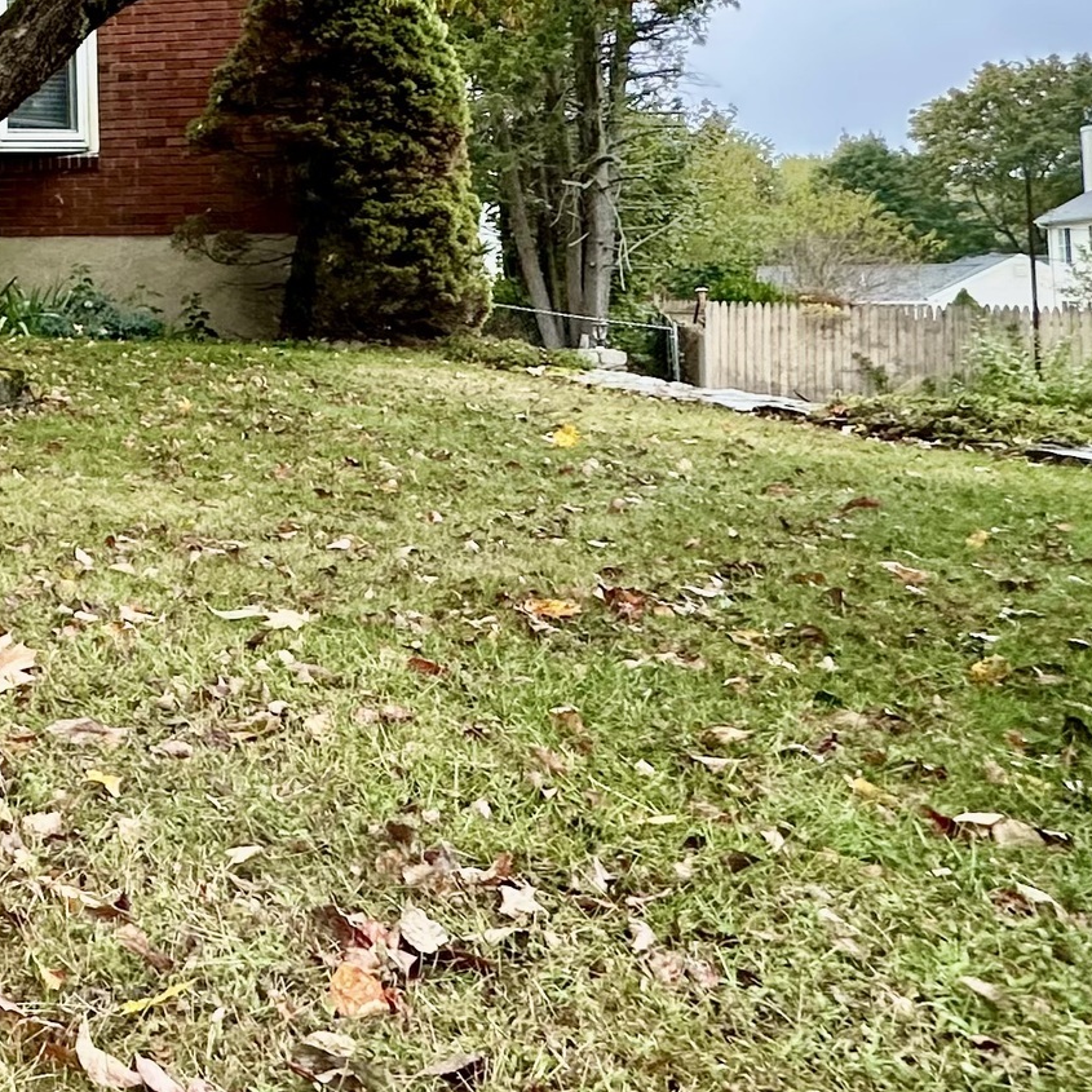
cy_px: 204
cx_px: -402
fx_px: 1606
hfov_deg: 28.9
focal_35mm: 45
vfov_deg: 36.2
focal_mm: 2.22
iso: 125
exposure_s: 1/99
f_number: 2.2
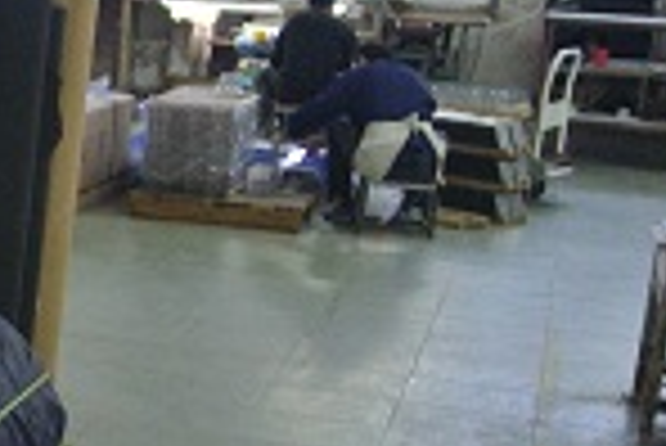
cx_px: -479
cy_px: 457
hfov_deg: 16.5
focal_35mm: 106
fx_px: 1963
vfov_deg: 12.8
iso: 500
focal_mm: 10
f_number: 3.5
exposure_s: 1/30
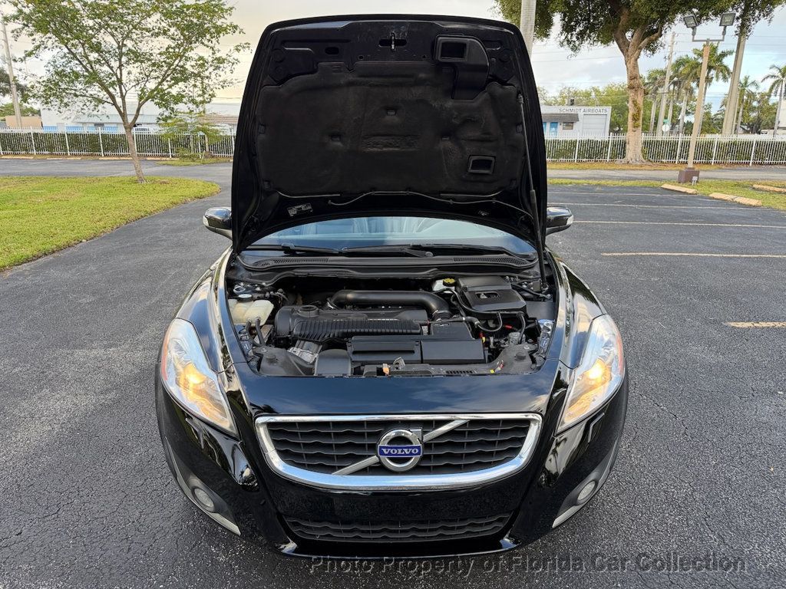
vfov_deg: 56.8
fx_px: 545
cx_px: 393
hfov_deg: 71.6
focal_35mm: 24
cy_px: 294
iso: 80
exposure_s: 1/173
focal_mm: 6.76
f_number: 1.78
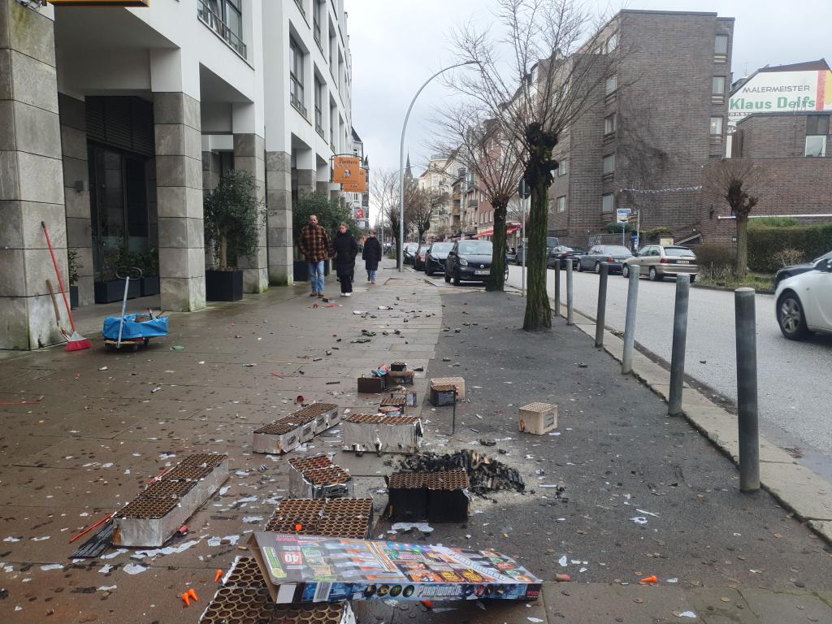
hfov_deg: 67.3
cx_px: 416
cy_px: 312
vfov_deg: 53.1
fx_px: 625
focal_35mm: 26
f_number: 1.5
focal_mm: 4.32
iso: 50
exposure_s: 1/189
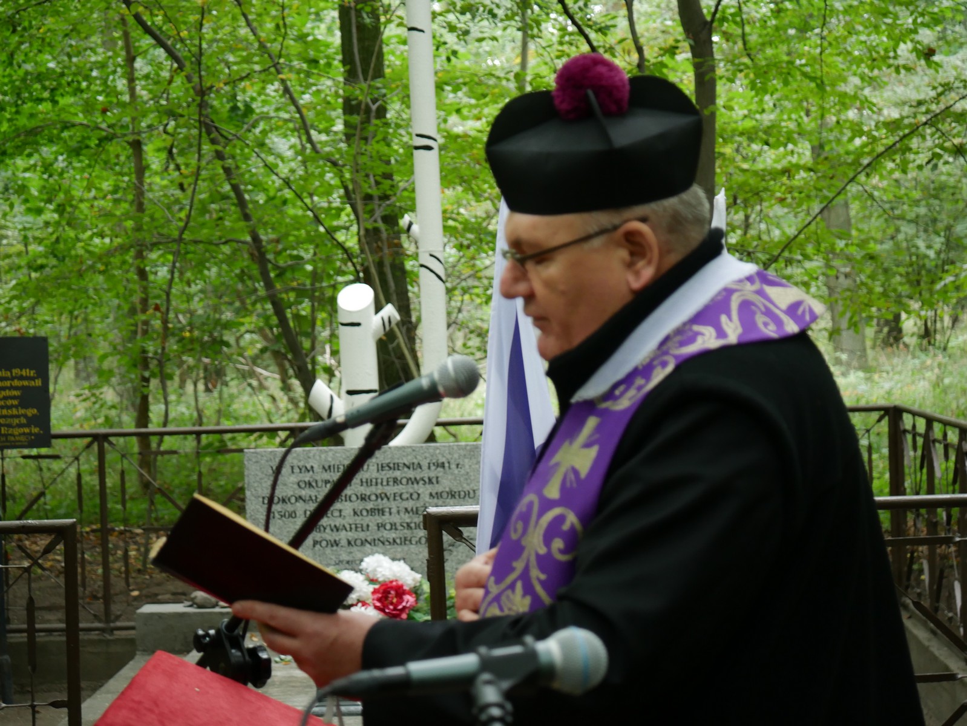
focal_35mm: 98
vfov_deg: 15.1
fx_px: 2739
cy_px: 363
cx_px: 484
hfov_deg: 20.0
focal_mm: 49
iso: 800
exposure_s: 1/40
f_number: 4.2
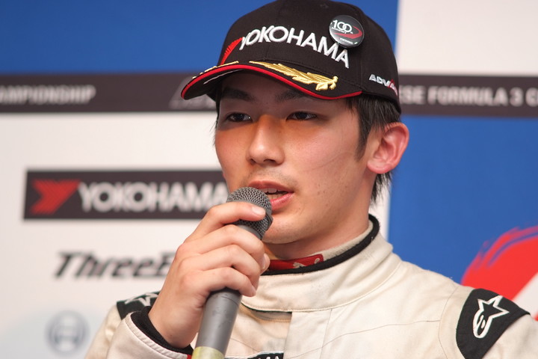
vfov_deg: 5.1
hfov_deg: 7.6
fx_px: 4035
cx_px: 269
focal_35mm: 270
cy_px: 180
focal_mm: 180
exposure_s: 1/250
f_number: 2.8
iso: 400
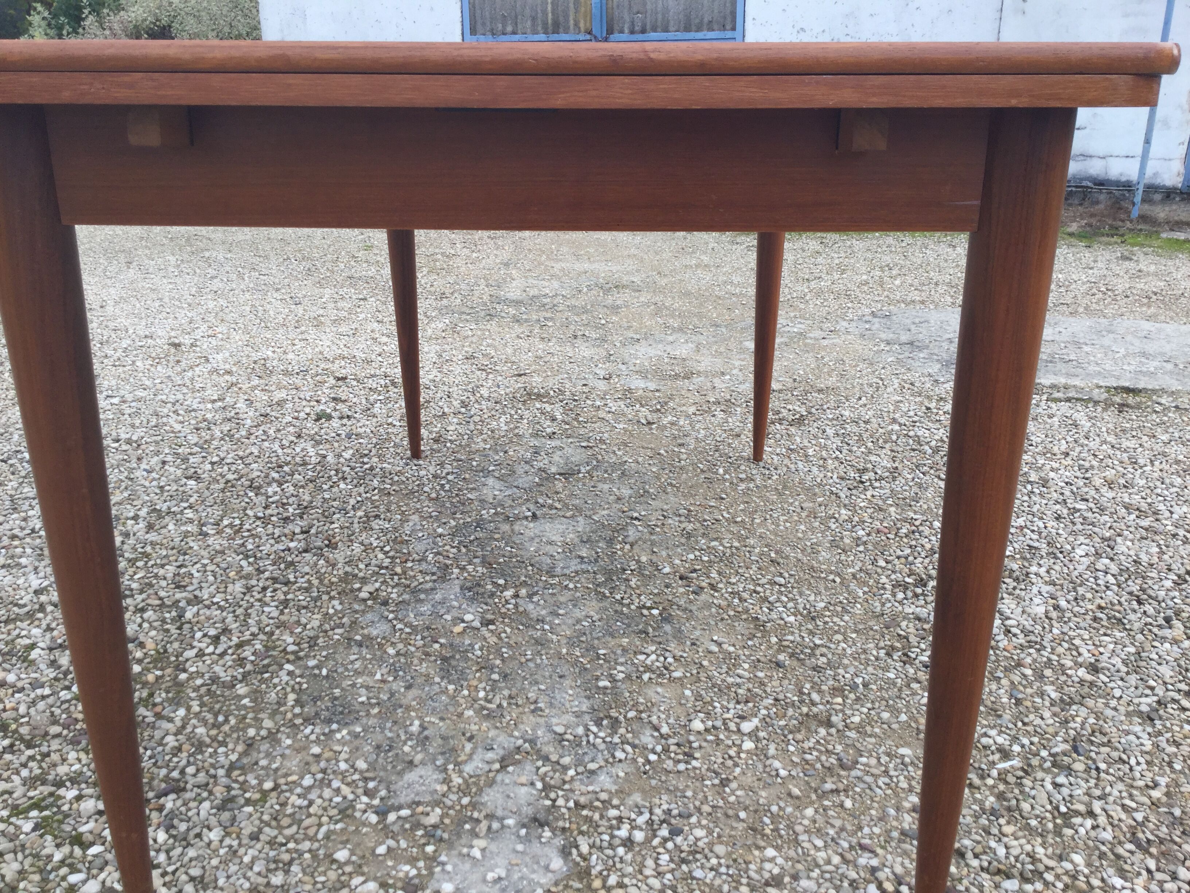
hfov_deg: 58.4
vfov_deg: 45.4
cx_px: 595
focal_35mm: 31
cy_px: 446
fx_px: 1066
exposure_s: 1/209
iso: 25
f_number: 2.4
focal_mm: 3.3
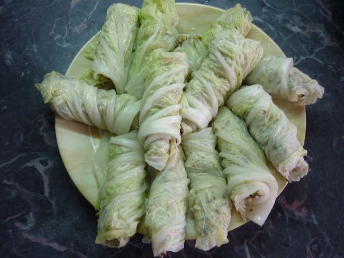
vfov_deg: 43.0
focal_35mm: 33
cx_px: 172
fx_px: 328
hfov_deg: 55.3
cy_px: 129
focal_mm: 5.5
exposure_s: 1/30
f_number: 2.8
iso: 200
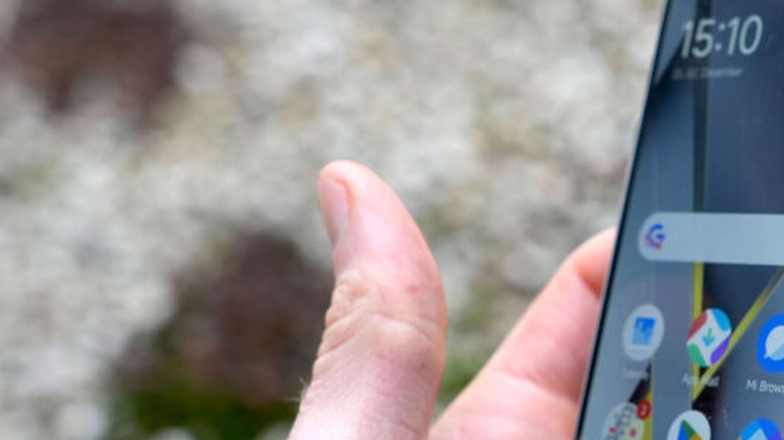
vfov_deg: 12.3
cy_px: 273
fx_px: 2036
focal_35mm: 98
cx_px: 707
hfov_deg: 21.3
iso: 320
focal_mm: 34
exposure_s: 1/60
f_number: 4
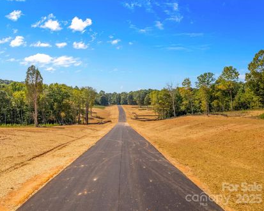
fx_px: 195
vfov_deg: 56.8
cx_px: 114
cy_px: 105
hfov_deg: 67.8
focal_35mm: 25
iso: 110
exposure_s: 1/2000
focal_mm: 8.38
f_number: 2.8
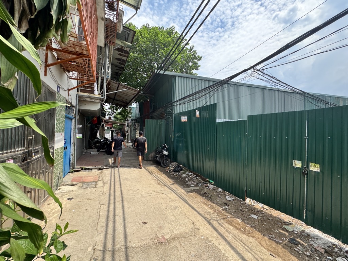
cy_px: 130
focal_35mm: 14
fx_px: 141
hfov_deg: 102.1
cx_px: 174
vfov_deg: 85.7
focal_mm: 2.22
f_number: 2.2
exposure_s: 1/533
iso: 40
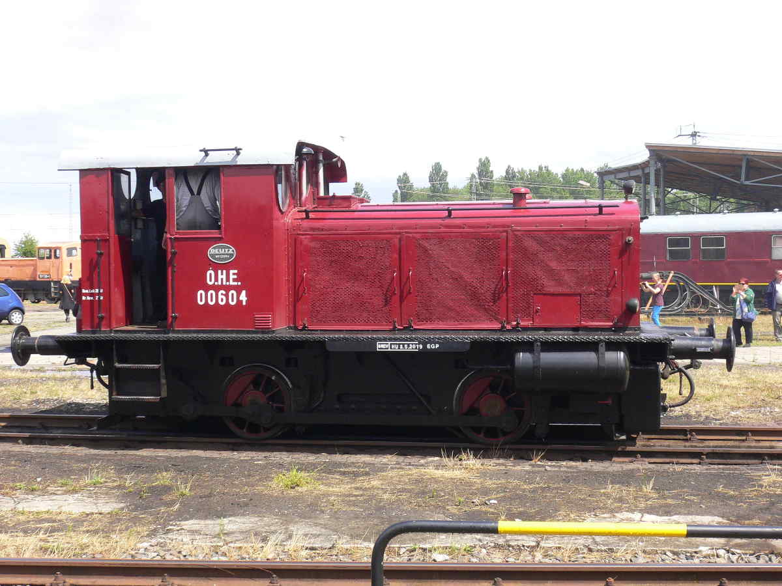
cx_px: 391
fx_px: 1152
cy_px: 293
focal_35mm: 51
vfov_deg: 28.6
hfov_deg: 37.5
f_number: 6.9
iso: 100
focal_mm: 8.5
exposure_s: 1/160
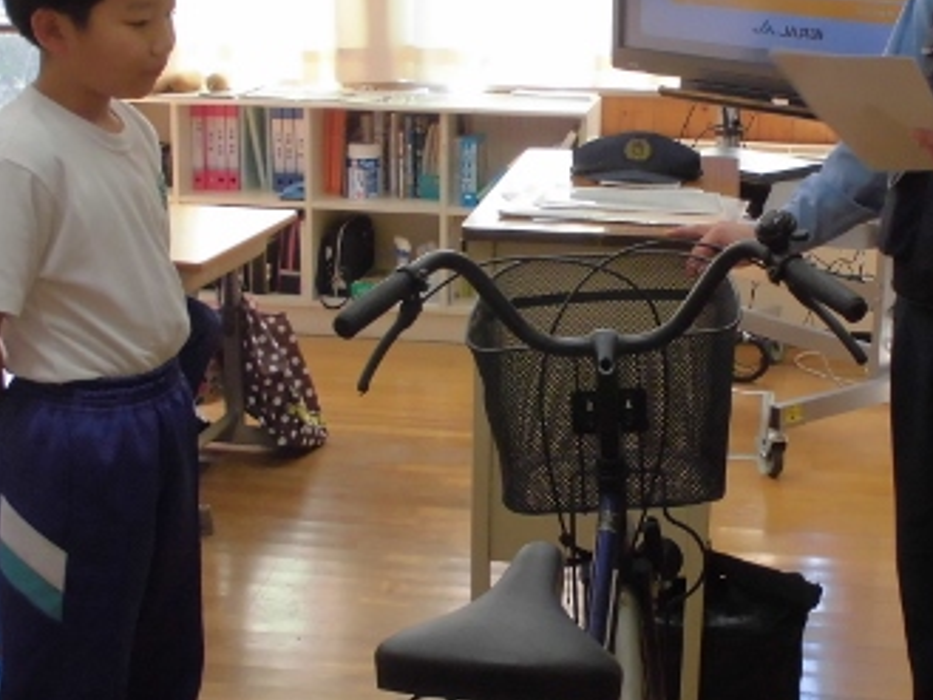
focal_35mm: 62
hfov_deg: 31.1
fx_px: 1672
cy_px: 315
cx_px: 573
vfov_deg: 23.7
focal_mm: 6.1
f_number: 4
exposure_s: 1/60
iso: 200
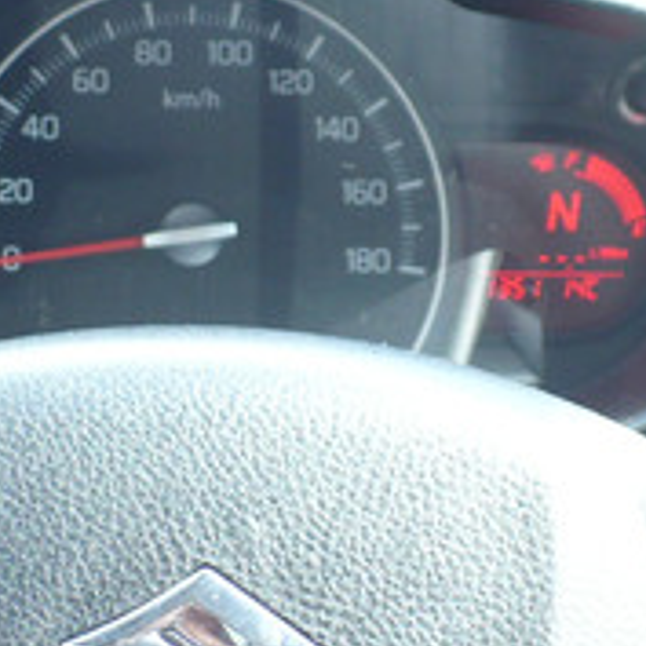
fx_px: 2491
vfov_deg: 14.7
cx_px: 219
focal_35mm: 118
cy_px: 453
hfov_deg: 14.7
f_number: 2.8
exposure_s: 1/30
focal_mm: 6.1
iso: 125
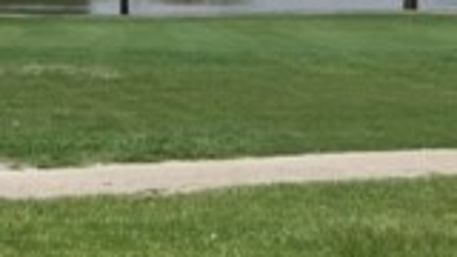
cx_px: -434
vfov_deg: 9.4
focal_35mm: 126
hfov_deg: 14.4
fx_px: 1527
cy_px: -111
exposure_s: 1/3597
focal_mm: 4.15
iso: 32
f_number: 2.2
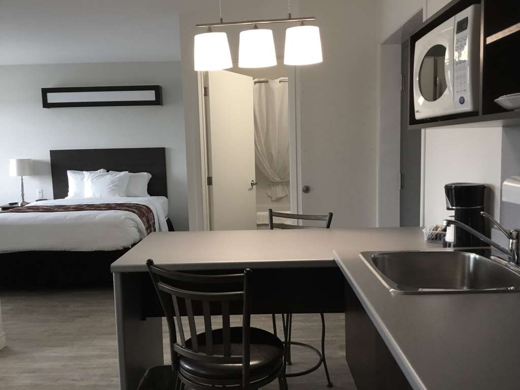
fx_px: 466
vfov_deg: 45.4
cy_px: 195
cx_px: 260
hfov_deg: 58.4
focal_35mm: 31
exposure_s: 1/30
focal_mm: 3.3
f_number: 2.4
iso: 100
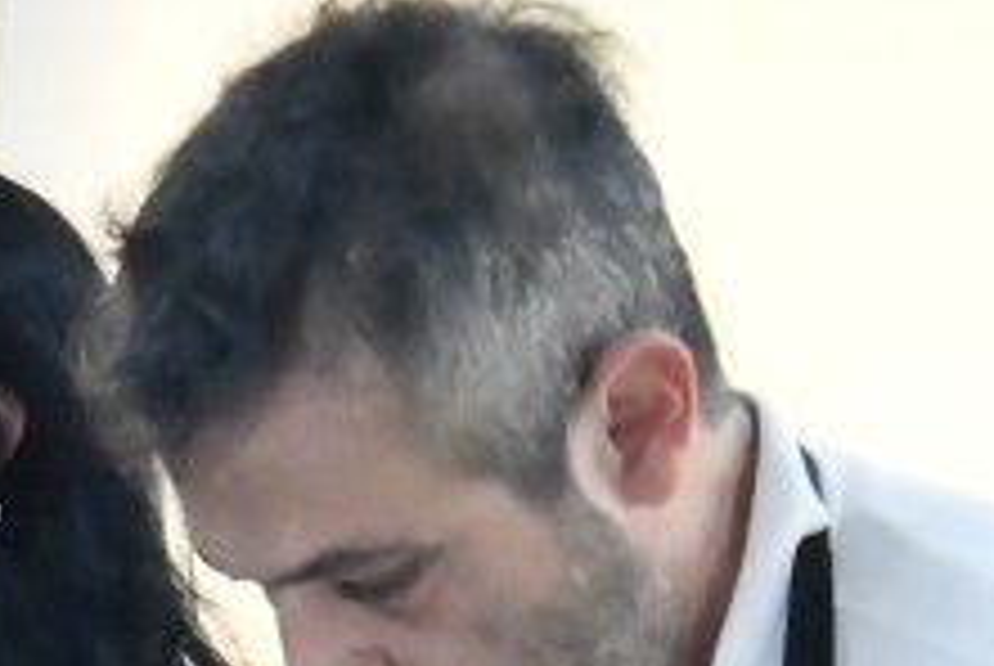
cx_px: -9
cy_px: 1341
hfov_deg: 7.4
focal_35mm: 278
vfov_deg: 4.9
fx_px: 7686
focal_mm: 38
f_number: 10
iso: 20000
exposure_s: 1/400
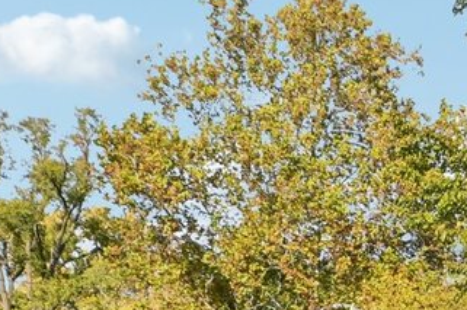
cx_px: 697
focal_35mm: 81
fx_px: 1049
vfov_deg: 15.6
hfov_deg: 21.2
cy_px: 450
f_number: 13
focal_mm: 16
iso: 400
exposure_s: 1/160
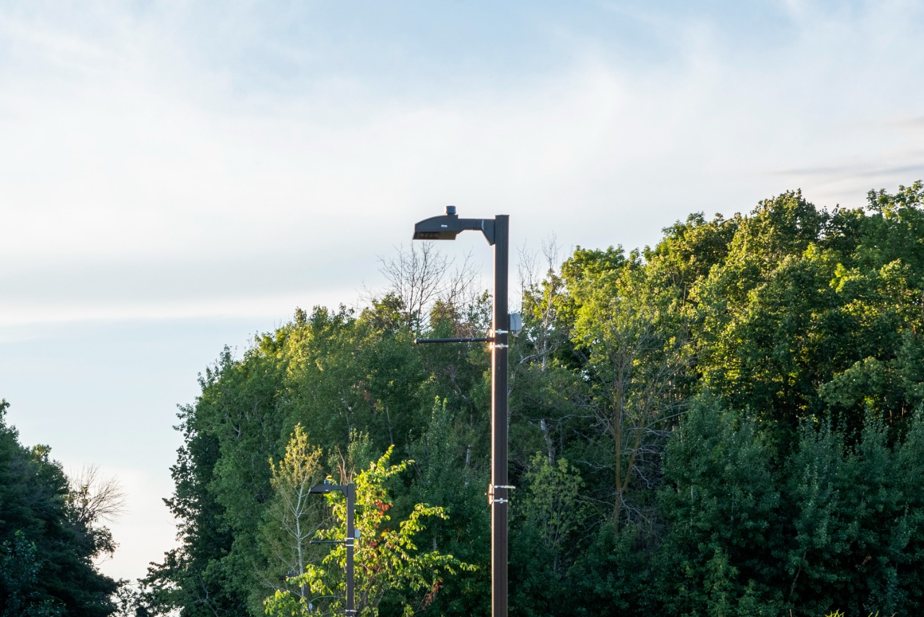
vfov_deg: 10.9
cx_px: 227
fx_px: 3209
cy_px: 567
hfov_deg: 16.3
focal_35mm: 125
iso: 400
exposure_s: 1/250
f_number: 8
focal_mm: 66
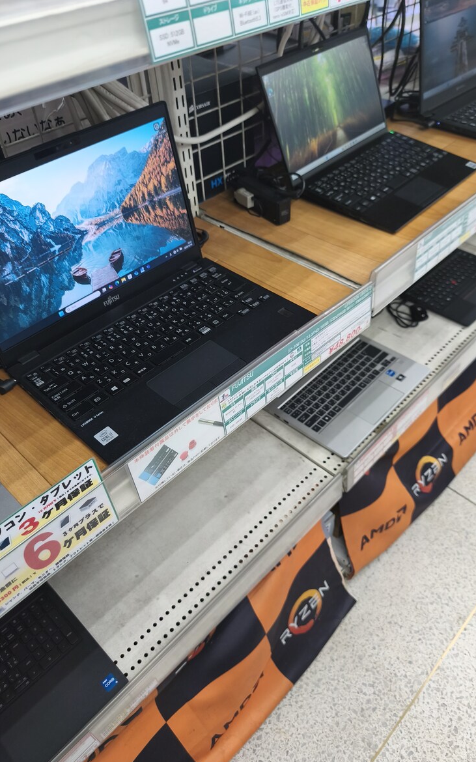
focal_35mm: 25
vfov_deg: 72.5
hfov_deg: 49.2
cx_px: 250
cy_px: 389
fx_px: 519
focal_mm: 6.18
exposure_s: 1/50
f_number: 1.65
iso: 250
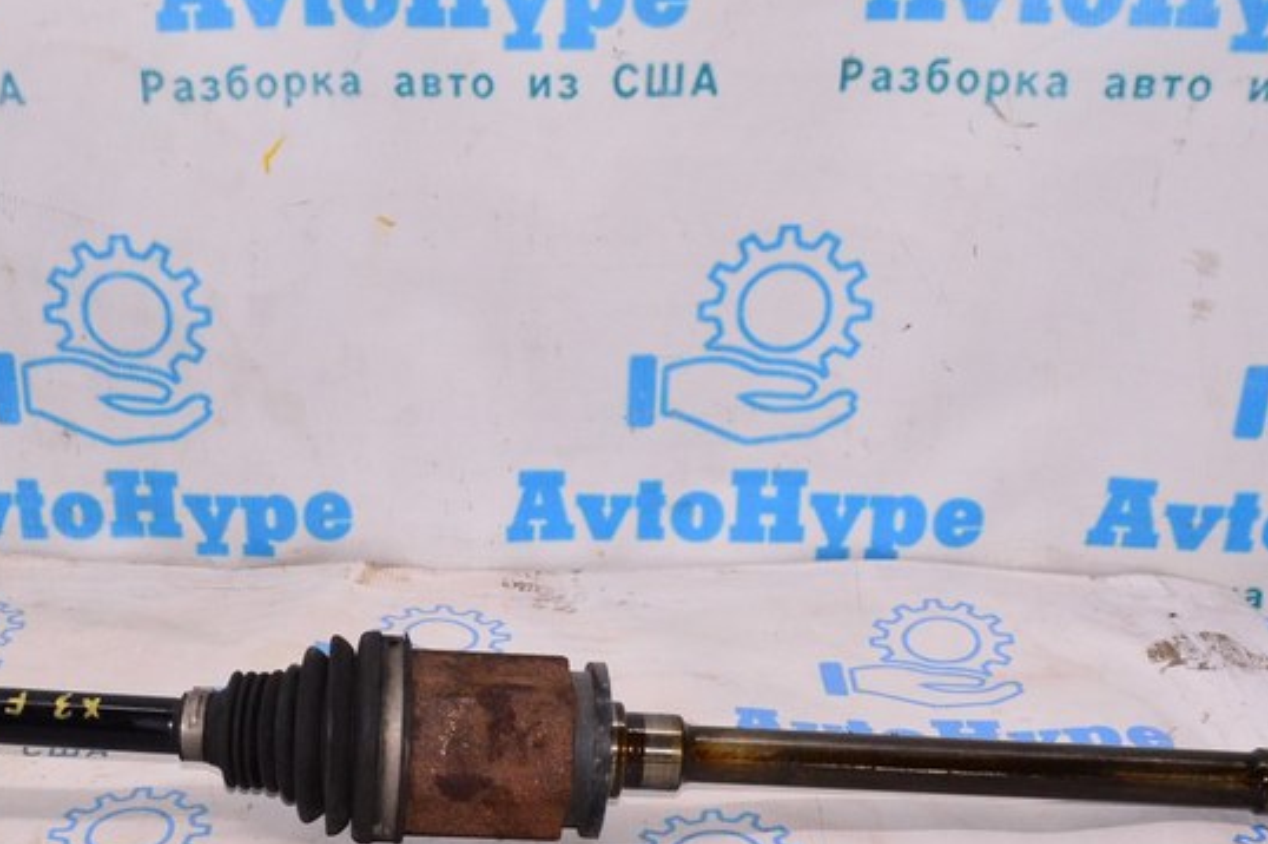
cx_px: 382
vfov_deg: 22.2
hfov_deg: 33.0
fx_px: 2110
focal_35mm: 60
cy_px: 716
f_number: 8
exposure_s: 1/200
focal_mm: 21
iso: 1600
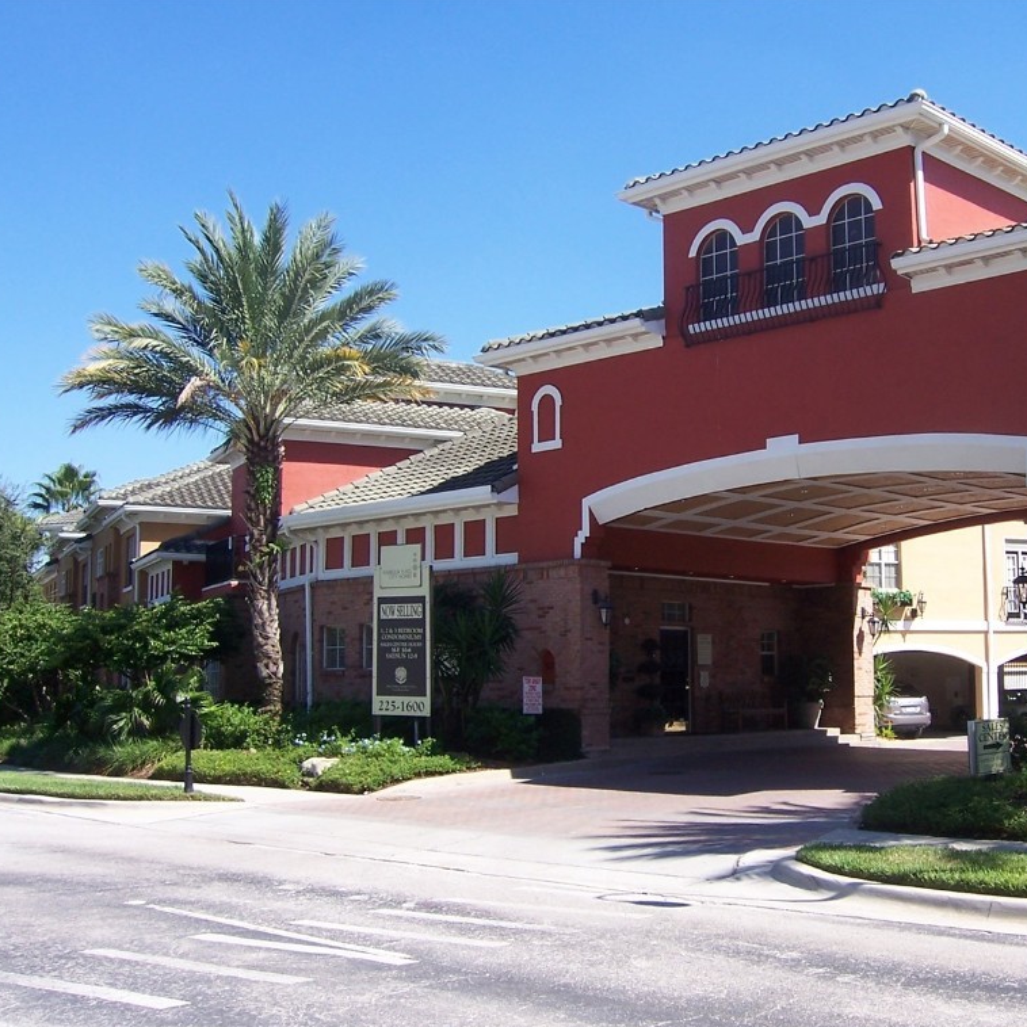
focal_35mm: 43
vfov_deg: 39.2
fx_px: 1443
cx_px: 677
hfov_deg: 38.8
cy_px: 516
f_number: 4.8
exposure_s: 1/250
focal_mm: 6
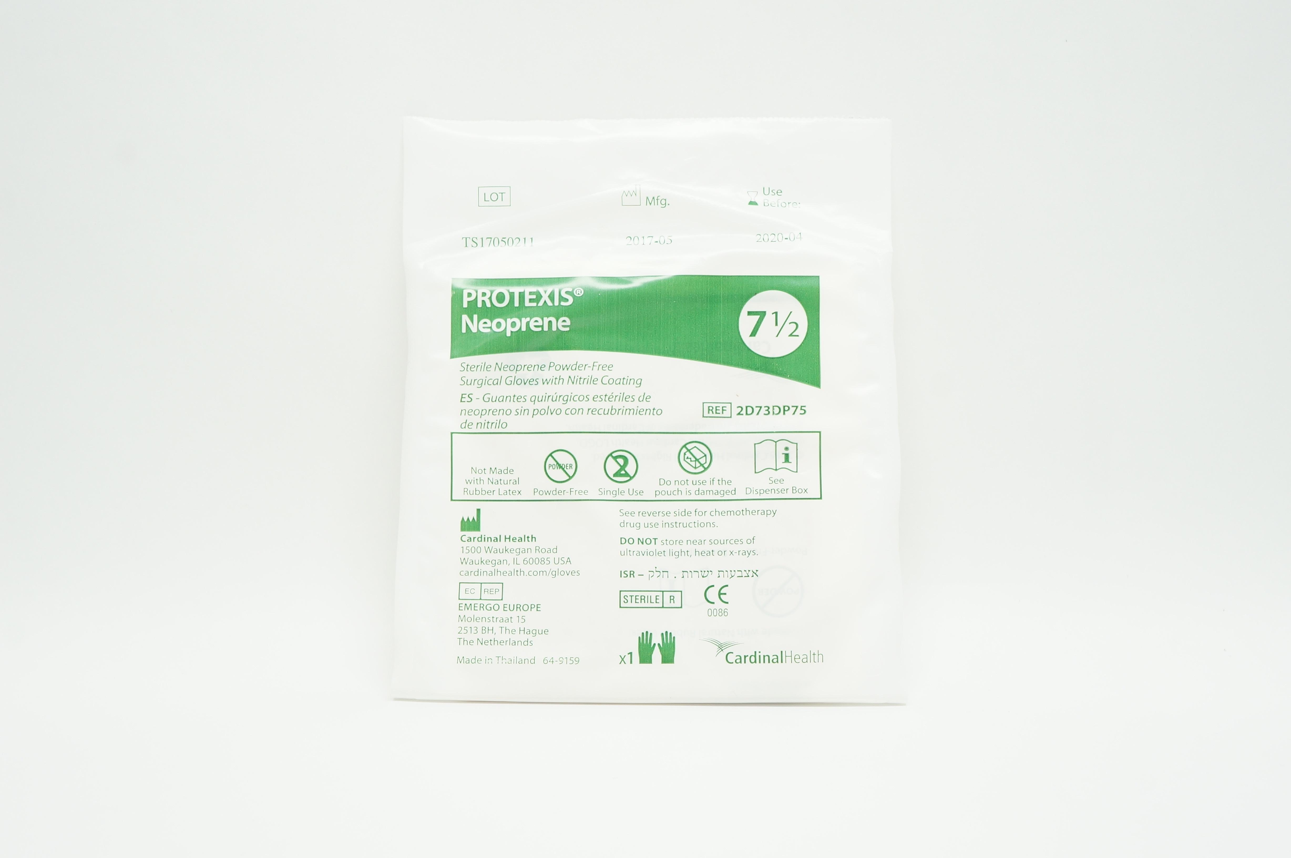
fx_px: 1505
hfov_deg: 46.4
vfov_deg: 31.8
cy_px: 429
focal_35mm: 42
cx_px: 646
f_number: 9
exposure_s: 1/25
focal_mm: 28
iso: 400
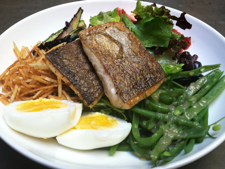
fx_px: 234
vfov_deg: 39.7
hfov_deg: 51.4
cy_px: 86
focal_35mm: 36
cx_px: 114
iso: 100
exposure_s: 1/60
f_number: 2.8
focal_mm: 3.85
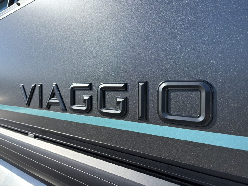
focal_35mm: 26
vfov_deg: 53.1
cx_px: 124
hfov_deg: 67.3
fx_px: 186
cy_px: 93
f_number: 1.6
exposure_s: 1/1248
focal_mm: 5.96
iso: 50
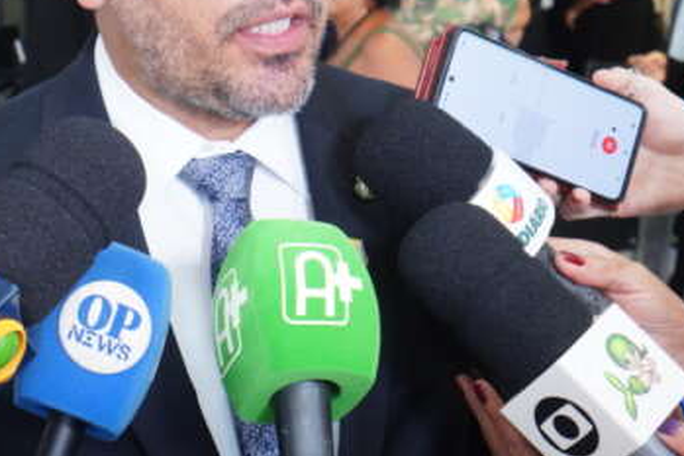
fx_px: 1464
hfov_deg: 25.8
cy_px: 144
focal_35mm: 77
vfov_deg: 17.7
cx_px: 133
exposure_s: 1/160
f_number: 7.1
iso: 4000
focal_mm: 35
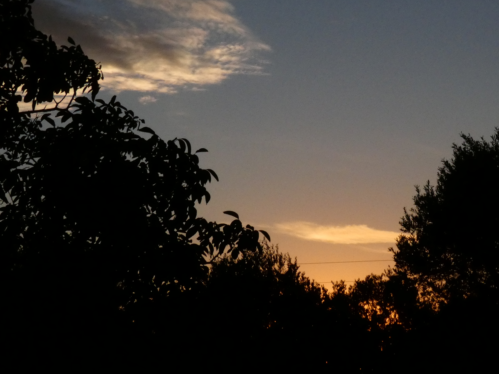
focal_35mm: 101
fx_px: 1456
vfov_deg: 14.6
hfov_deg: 19.4
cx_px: 315
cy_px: 152
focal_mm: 10.8
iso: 500
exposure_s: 1/2000
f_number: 6.3
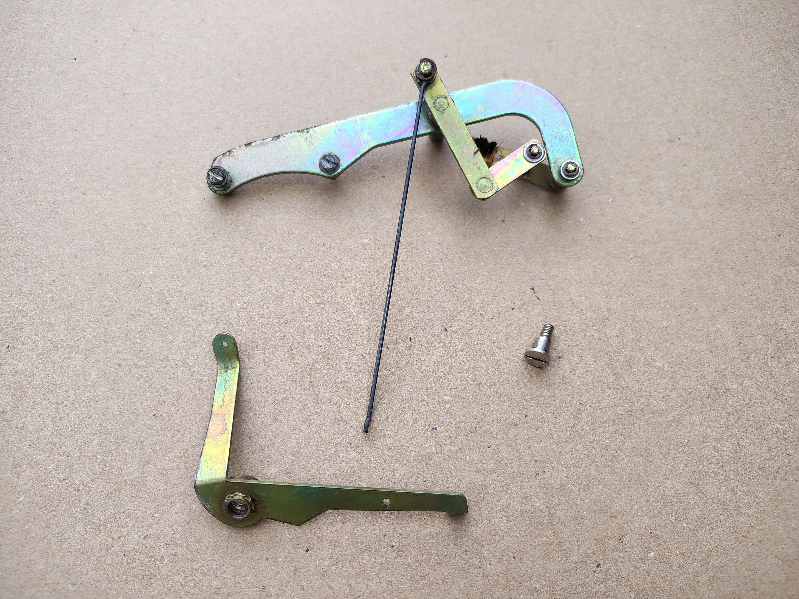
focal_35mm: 24
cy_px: 300
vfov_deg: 56.8
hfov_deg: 71.6
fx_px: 554
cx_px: 400
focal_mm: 5.56
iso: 100
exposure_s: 1/367
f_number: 1.8
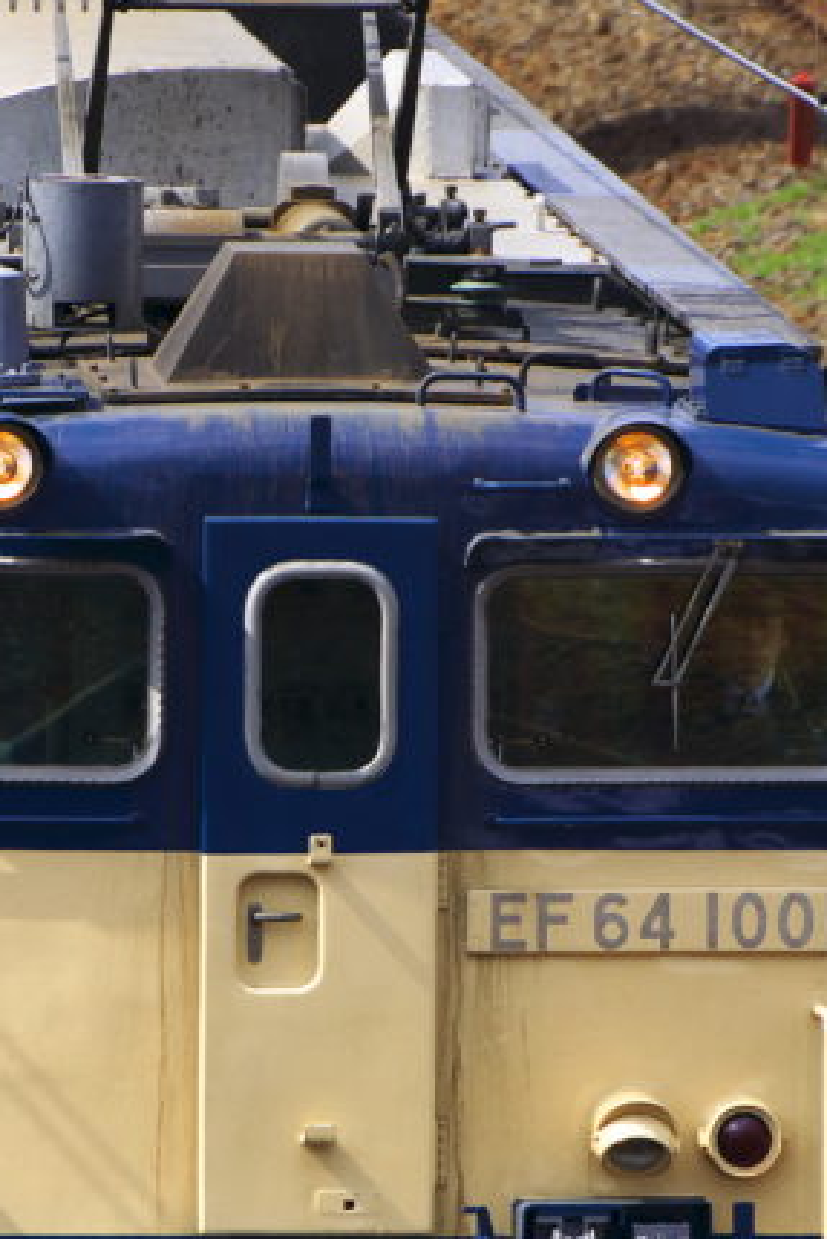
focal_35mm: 1035
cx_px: 177
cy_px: 547
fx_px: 35633
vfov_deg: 2.0
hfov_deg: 1.3
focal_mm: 290
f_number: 8
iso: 400
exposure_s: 1/1000
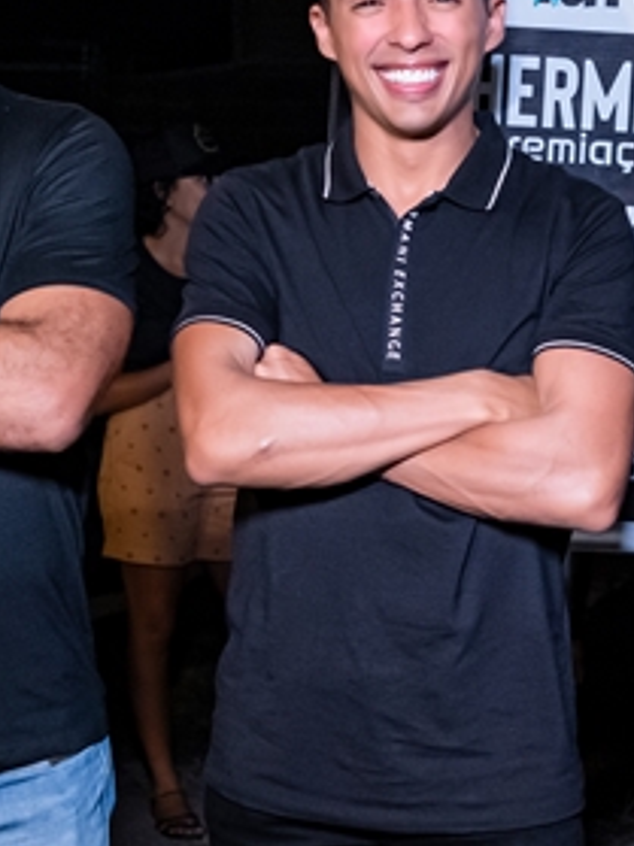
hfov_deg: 16.0
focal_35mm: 92
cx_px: 469
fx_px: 2248
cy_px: 346
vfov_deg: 21.3
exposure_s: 1/200
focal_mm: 24
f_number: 2.8
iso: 2500
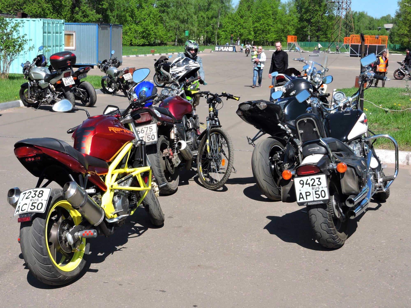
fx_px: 594
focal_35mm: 50
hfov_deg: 38.2
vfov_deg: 29.1
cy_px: 154
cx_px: 206
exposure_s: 1/640
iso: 100
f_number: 4
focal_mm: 9
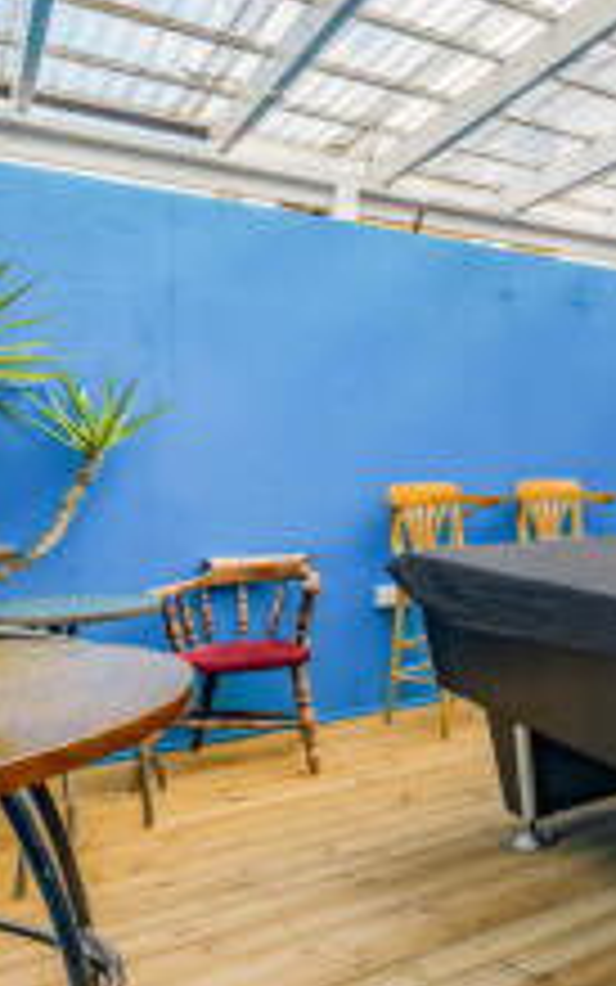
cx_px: 850
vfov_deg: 60.8
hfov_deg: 29.9
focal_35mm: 31
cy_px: 407
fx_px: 832
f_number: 11
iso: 800
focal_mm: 14
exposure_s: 1/400
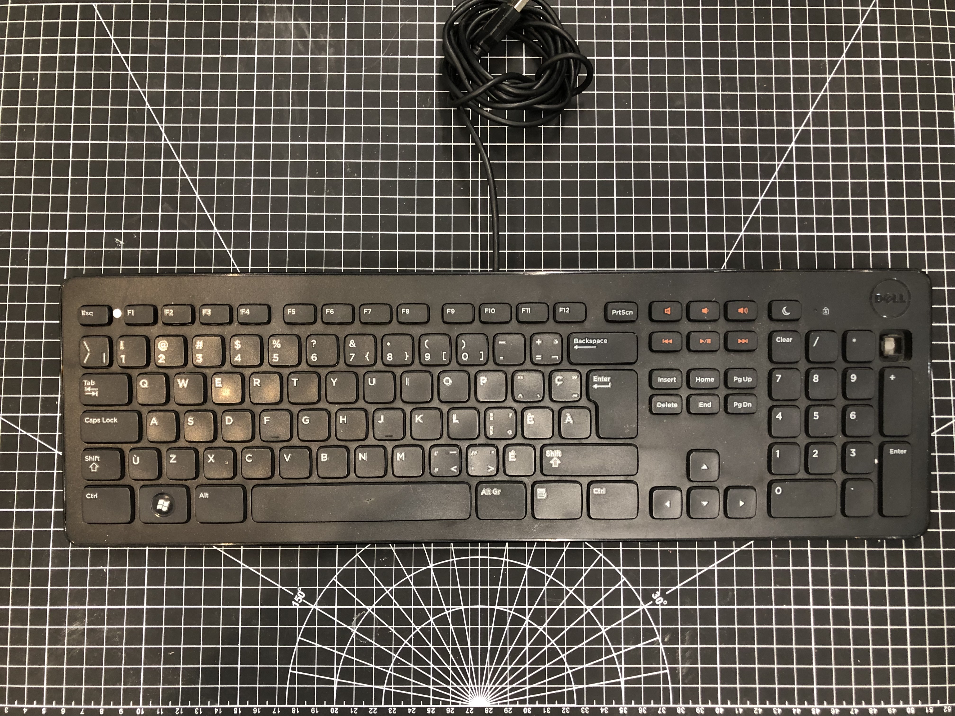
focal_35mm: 28
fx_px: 772
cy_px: 358
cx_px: 478
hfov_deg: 63.4
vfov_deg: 49.7
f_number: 1.8
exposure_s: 1/15
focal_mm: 3.99
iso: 64
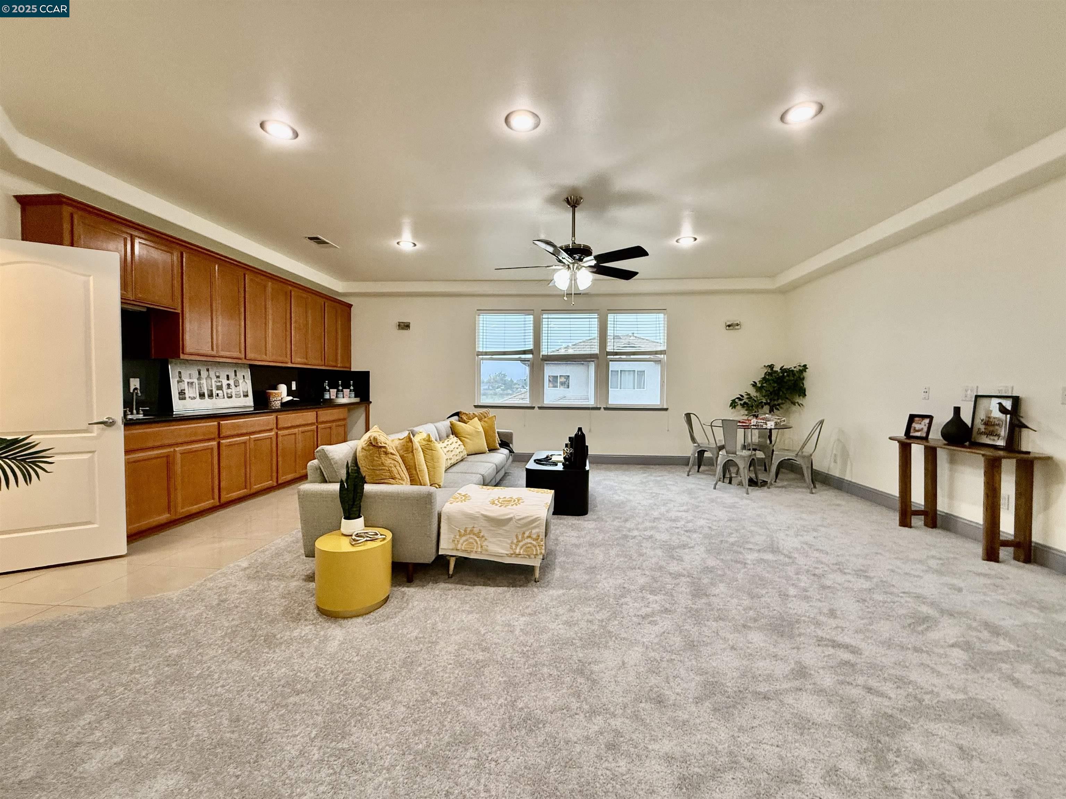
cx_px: 533
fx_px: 431
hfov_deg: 102.1
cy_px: 400
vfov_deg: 85.7
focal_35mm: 14
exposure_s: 1/120
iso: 250
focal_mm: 2.22
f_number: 2.2
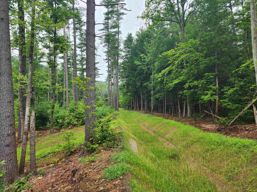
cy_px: 96
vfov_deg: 58.9
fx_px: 171
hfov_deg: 73.9
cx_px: 128
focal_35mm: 23
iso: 12
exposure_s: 1/219
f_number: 1.8
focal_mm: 6.4
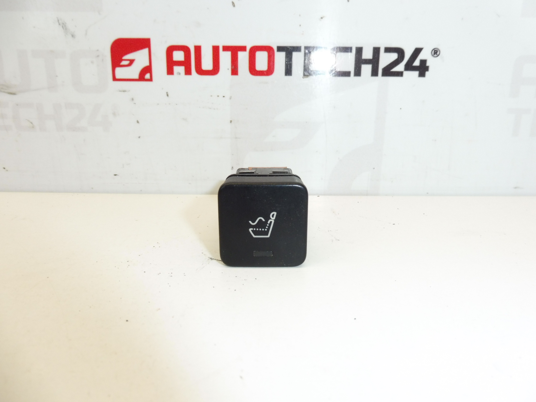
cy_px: 201
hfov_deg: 71.6
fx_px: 372
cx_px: 268
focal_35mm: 24
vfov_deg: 56.8
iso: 200
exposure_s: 1/100
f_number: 4
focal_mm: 4.3
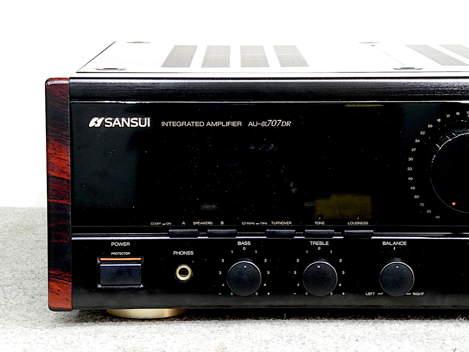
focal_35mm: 115
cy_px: 176
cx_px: 234
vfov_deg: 12.9
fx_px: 1558
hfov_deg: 17.1
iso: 200
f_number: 5.1
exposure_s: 1/2.5
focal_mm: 20.6
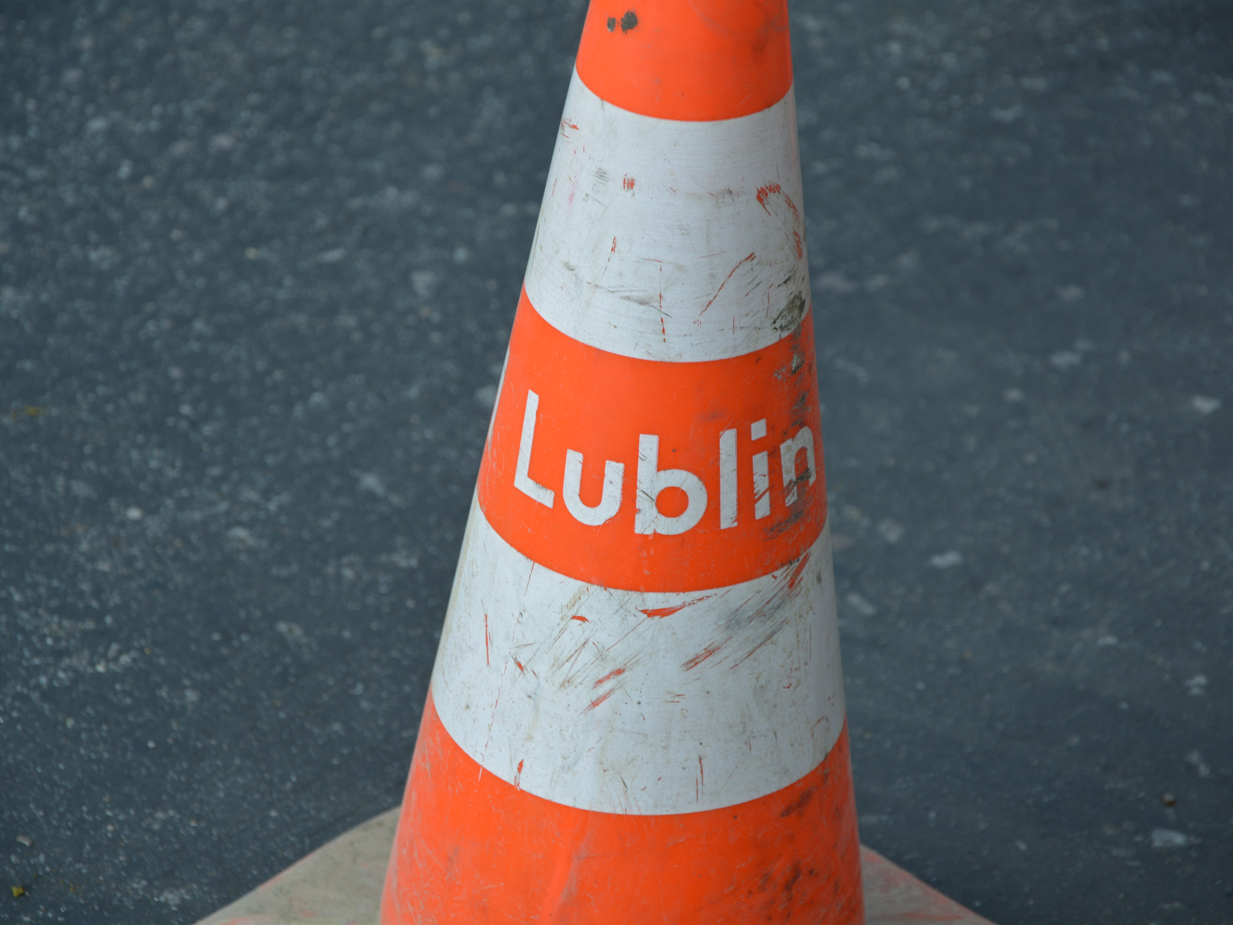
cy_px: 462
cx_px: 605
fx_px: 6075
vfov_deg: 8.7
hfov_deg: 11.6
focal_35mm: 171
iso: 200
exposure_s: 1/160
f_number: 6.3
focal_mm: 105
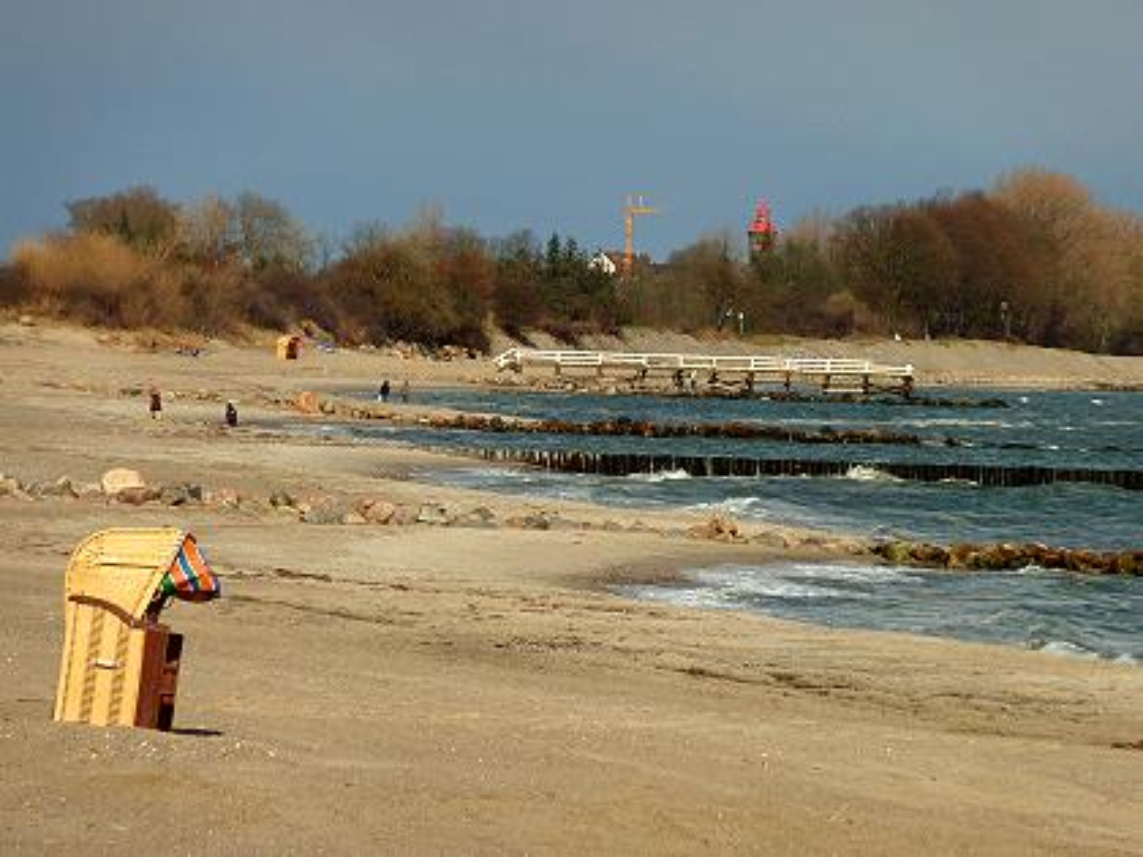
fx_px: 9906
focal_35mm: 300
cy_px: 428
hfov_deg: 6.6
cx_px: 572
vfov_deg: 5.0
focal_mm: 49.2
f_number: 5.6
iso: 80
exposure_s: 1/640
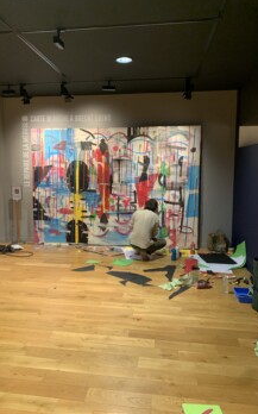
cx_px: 118
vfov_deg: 66.5
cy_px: 205
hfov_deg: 44.4
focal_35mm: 28
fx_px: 316
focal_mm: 4.25
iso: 160
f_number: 1.8
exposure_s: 1/50
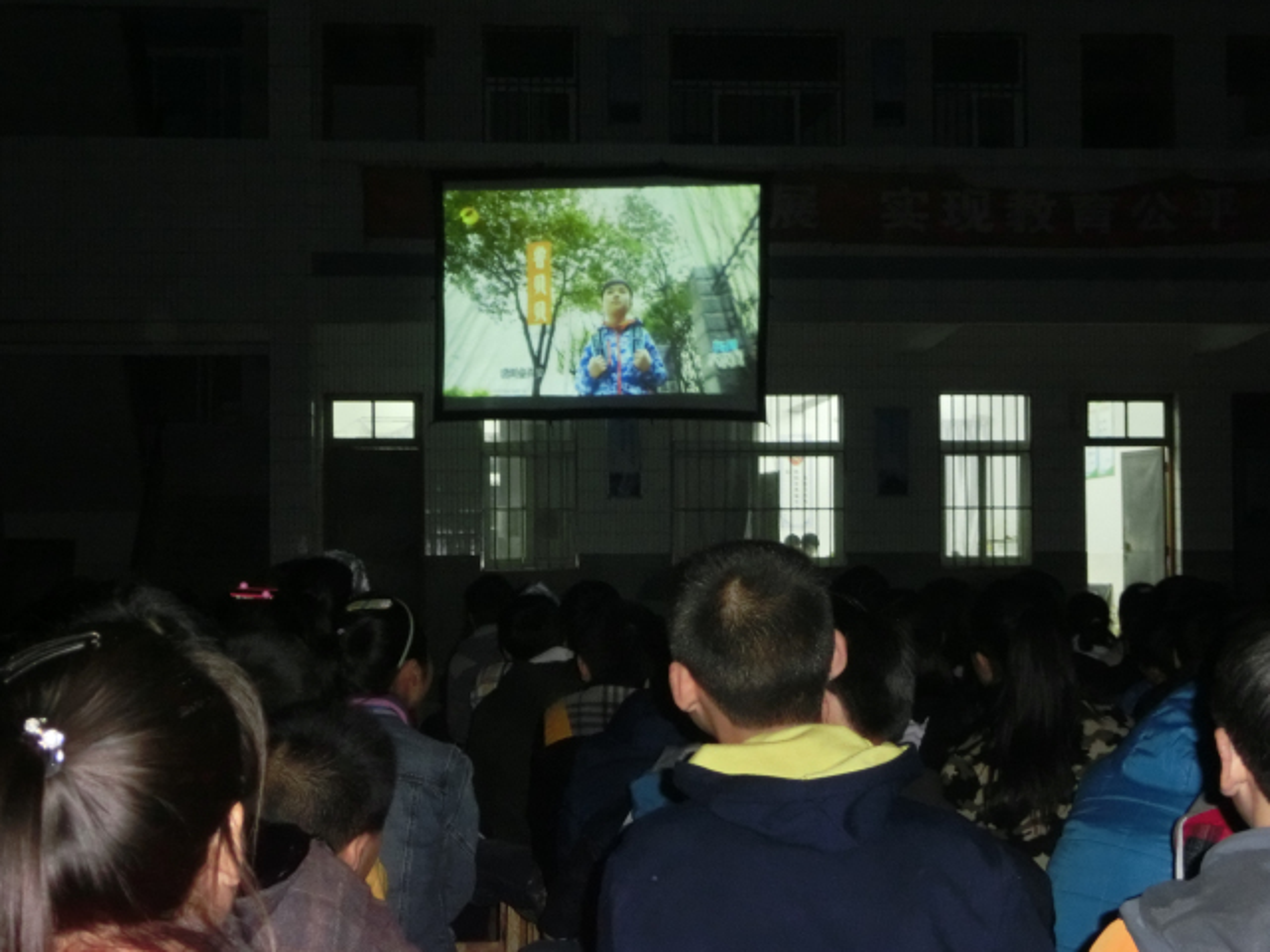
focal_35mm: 63
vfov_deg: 23.3
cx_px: 635
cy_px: 476
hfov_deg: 30.7
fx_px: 2311
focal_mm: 11.17
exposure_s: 1/15
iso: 800
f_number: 4.6
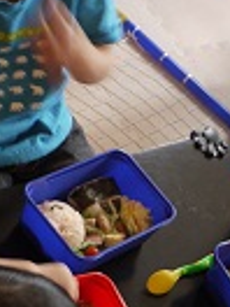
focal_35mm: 109
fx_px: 966
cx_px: 232
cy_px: 316
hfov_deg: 13.4
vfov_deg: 17.6
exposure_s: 1/8
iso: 400
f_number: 4
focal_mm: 18
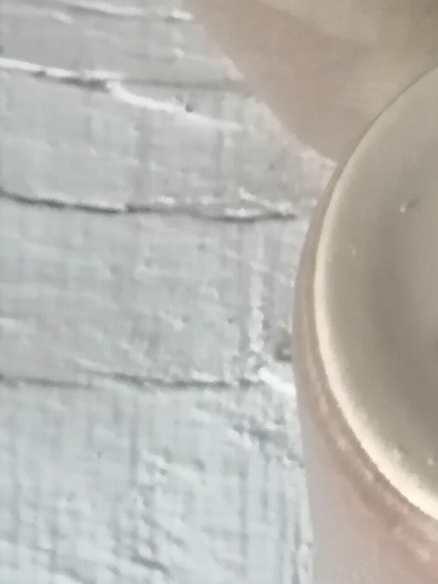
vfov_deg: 14.1
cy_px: 149
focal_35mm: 139
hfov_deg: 10.4
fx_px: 2345
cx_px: 610
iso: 500
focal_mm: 3.95
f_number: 1.8
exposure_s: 1/20
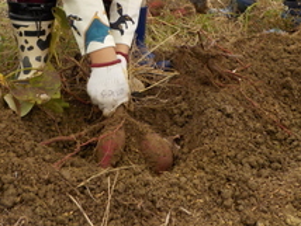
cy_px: -7
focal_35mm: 56
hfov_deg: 34.3
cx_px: 148
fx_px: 487
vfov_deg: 24.8
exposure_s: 1/500
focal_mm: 4.1
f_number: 3.3
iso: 125
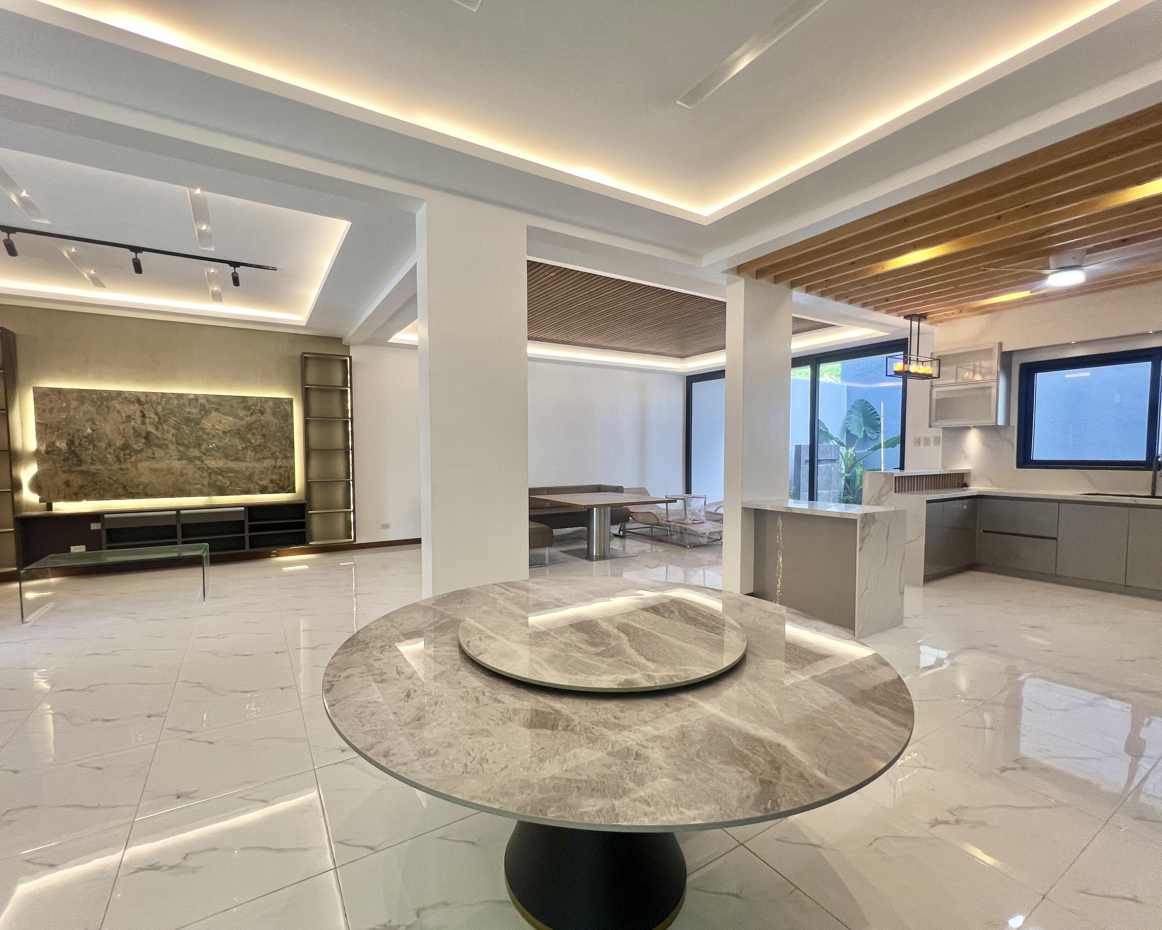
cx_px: 548
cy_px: 478
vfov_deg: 88.0
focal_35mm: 14
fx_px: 482
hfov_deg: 100.6
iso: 80
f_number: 1.8
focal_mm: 1.57
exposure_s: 1/120
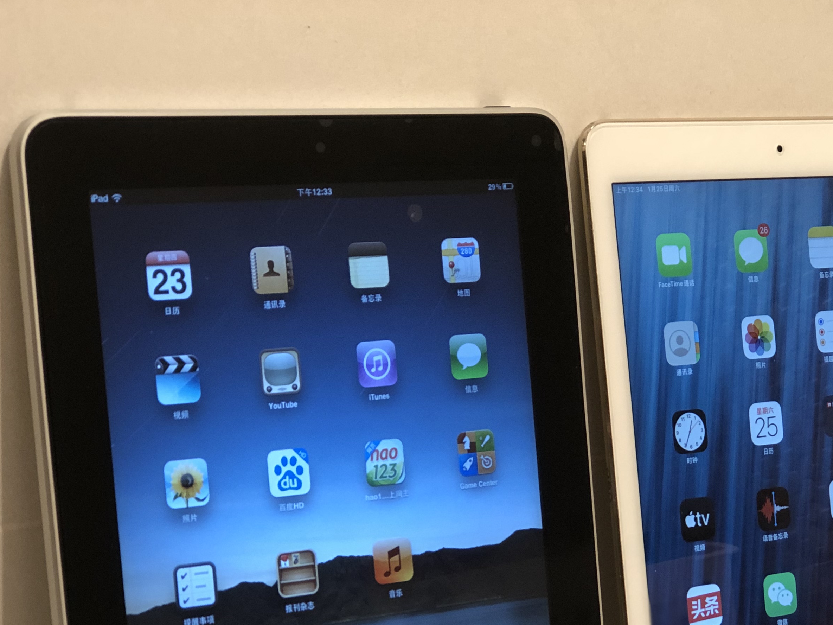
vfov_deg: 15.1
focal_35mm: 97
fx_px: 2334
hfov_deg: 20.2
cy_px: 525
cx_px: 525
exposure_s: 1/33
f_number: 2.8
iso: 125
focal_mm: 6.6
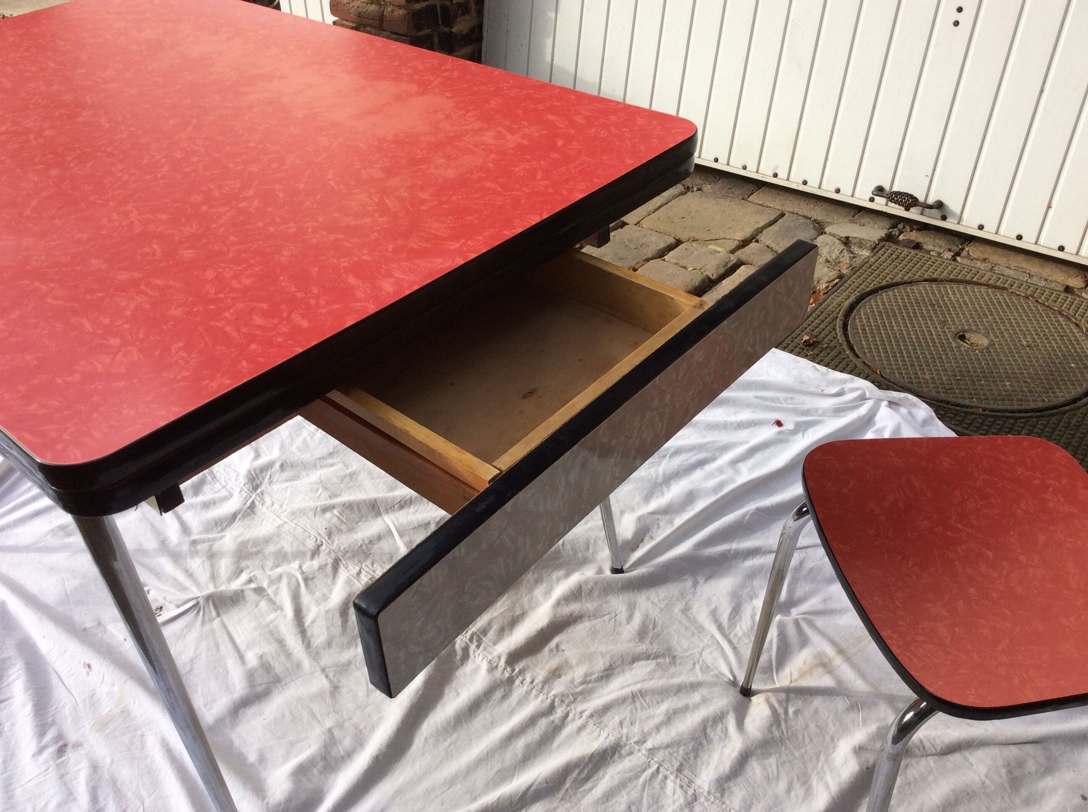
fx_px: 1004
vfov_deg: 44.1
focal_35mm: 32
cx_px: 544
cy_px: 406
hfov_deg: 56.9
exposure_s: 1/629
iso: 32
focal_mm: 3.3
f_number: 2.4
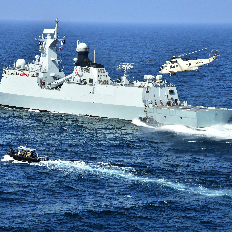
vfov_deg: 11.3
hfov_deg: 11.3
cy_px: 117
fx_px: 1168
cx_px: 94
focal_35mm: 154
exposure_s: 1/250
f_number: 9
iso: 200
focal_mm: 120
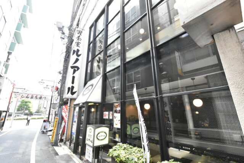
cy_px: 82
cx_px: 122
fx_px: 102
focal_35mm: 15
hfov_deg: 100.4
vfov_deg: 77.4
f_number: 10
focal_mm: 10
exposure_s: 1/400
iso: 6400
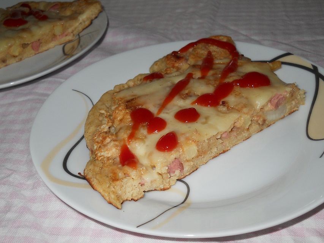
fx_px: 449
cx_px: 147
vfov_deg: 30.3
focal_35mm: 48
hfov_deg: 39.6
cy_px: 134
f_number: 5.5
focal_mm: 6.72
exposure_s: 1/30
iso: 80
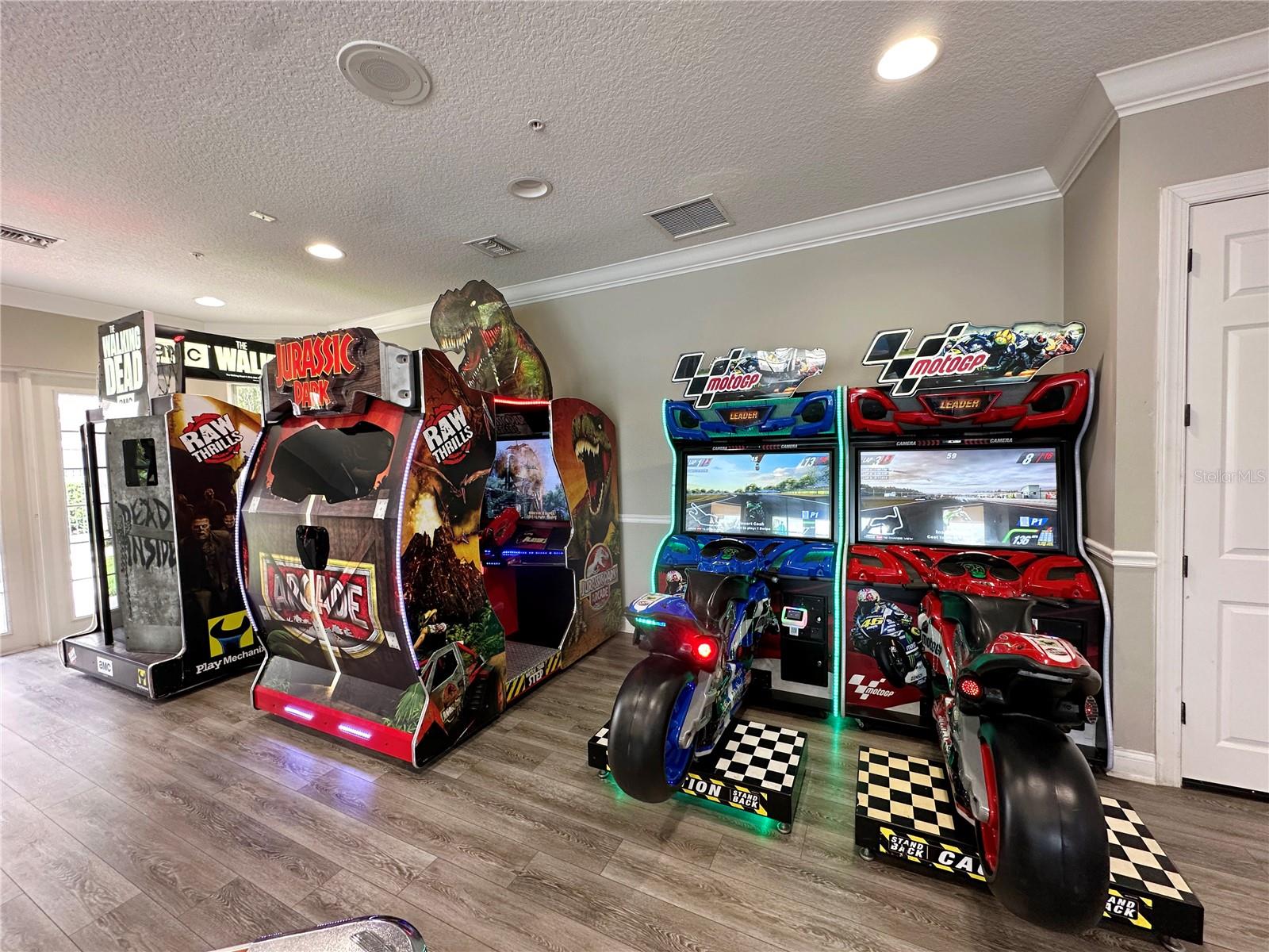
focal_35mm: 14
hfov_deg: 102.1
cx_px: 634
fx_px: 513
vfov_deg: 85.7
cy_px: 476
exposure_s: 1/59
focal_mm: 2.22
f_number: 2.2
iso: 160
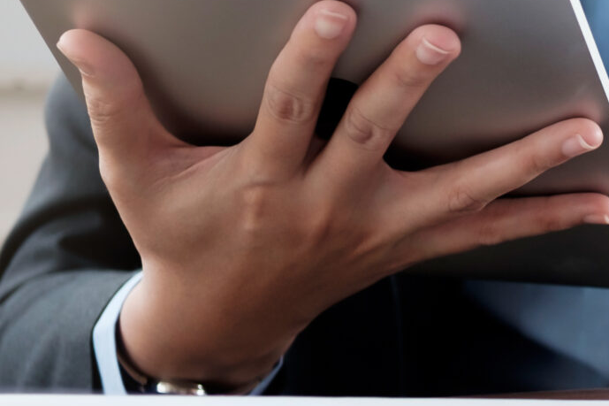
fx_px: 3332
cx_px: 1011
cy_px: 367
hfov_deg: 10.0
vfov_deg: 7.0
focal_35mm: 197
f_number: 2.5
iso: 200
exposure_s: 1/250
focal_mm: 35
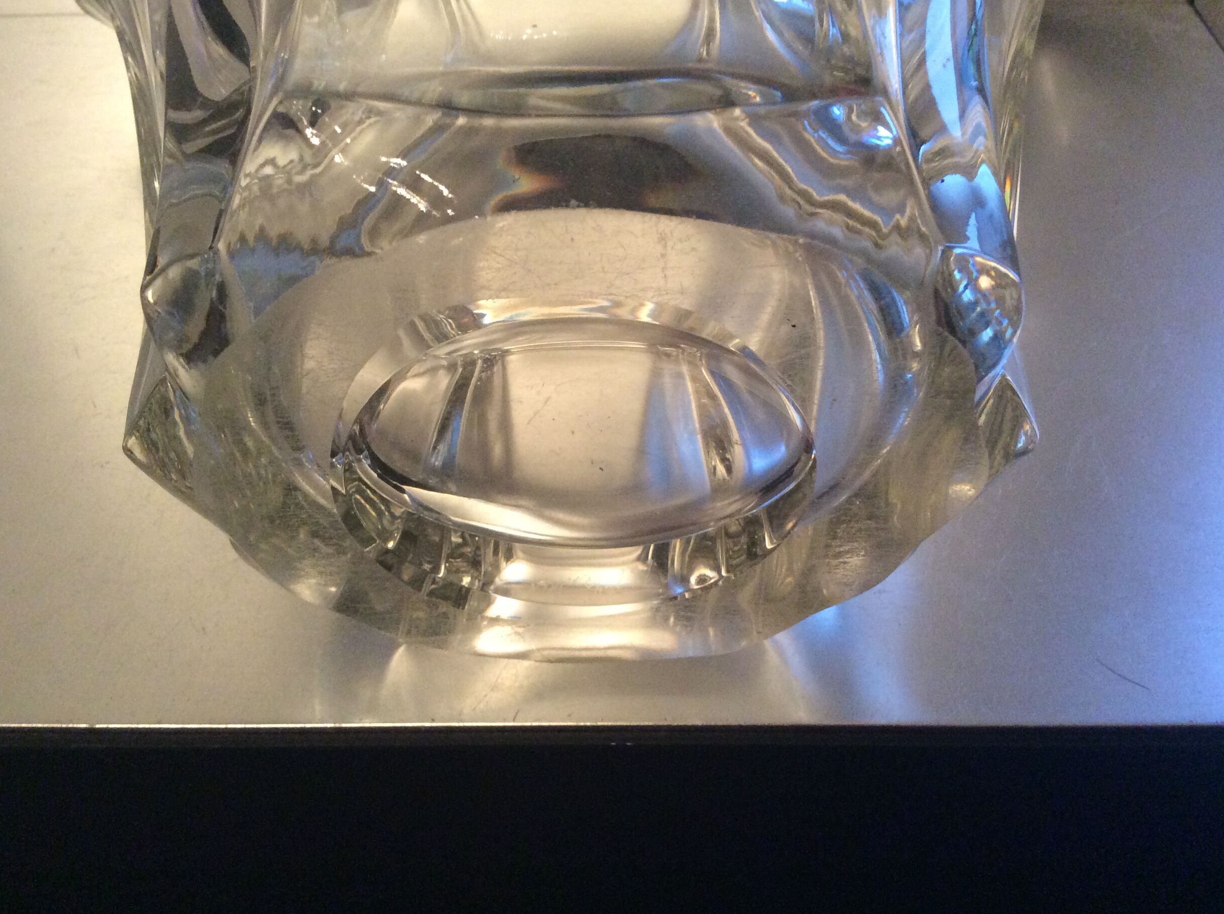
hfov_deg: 54.0
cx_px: 606
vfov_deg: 41.7
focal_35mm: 34
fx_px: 1200
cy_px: 437
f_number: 2.4
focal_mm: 3.3
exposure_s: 1/25
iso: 250
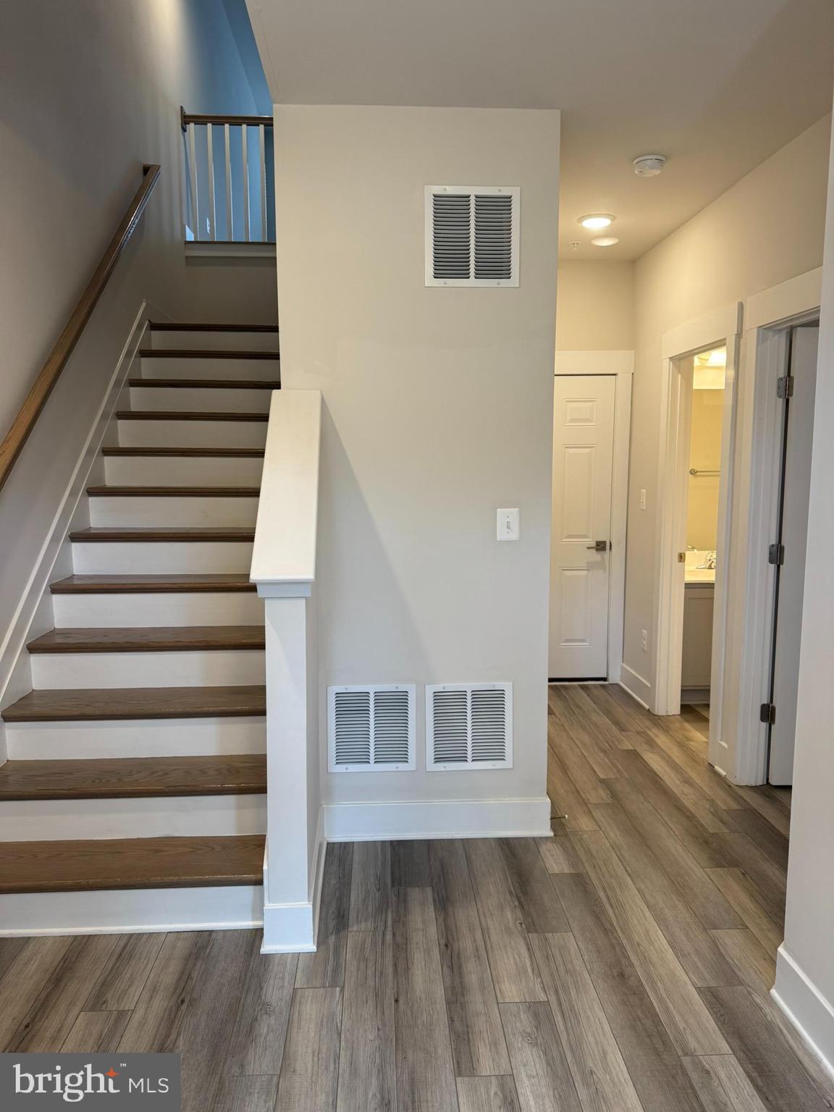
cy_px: 556
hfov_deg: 56.8
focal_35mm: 24
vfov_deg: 71.6
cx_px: 417
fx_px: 771
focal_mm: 6.76
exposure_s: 1/120
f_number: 1.78
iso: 160
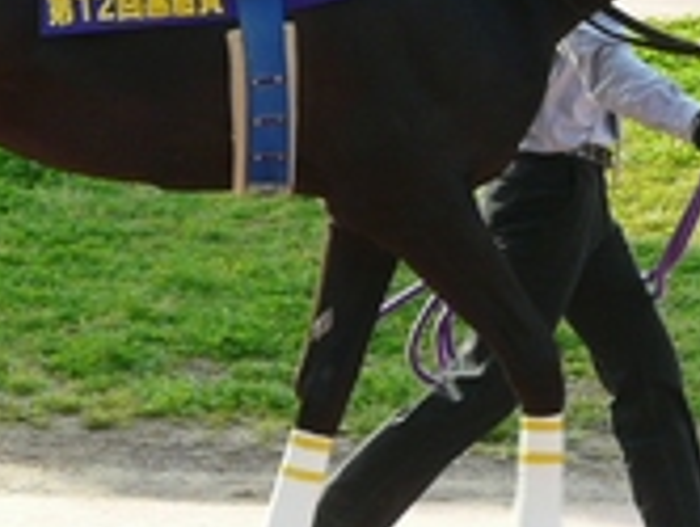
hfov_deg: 7.1
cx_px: 219
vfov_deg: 5.4
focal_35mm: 277
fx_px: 5610
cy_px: 152
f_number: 4
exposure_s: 1/200
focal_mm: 12.3
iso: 100
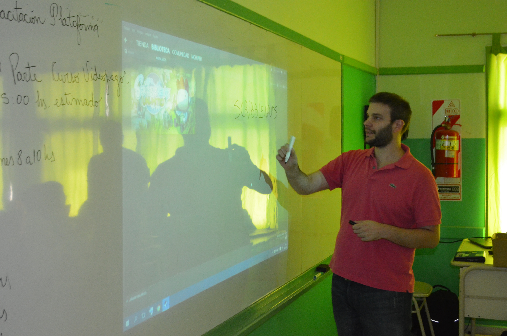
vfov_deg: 26.4
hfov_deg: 39.0
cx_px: 254
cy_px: 168
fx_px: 717
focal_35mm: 51
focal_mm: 34
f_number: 5
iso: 2200
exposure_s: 1/60
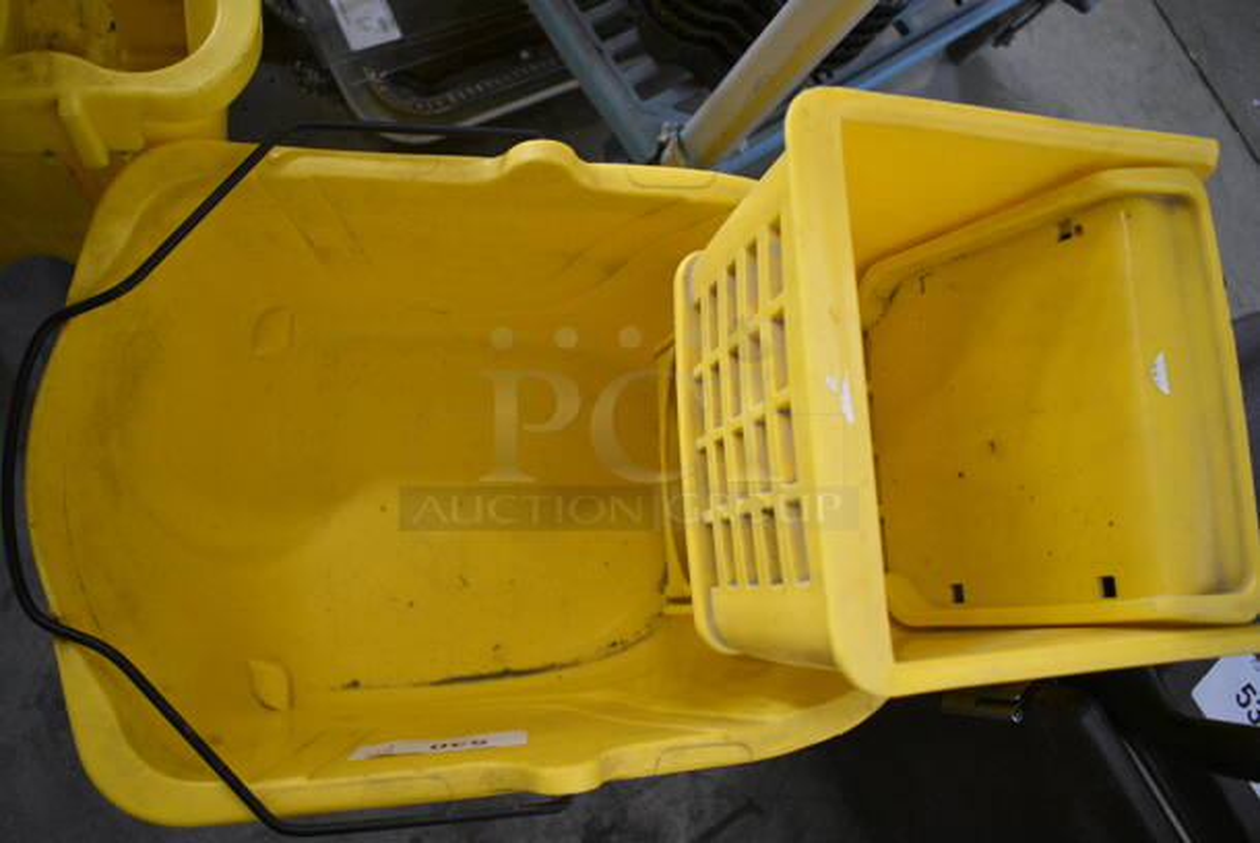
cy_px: 422
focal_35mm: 30
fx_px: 1051
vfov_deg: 43.7
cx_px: 630
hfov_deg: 61.9
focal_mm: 20
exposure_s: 1/125
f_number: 3.5
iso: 3600
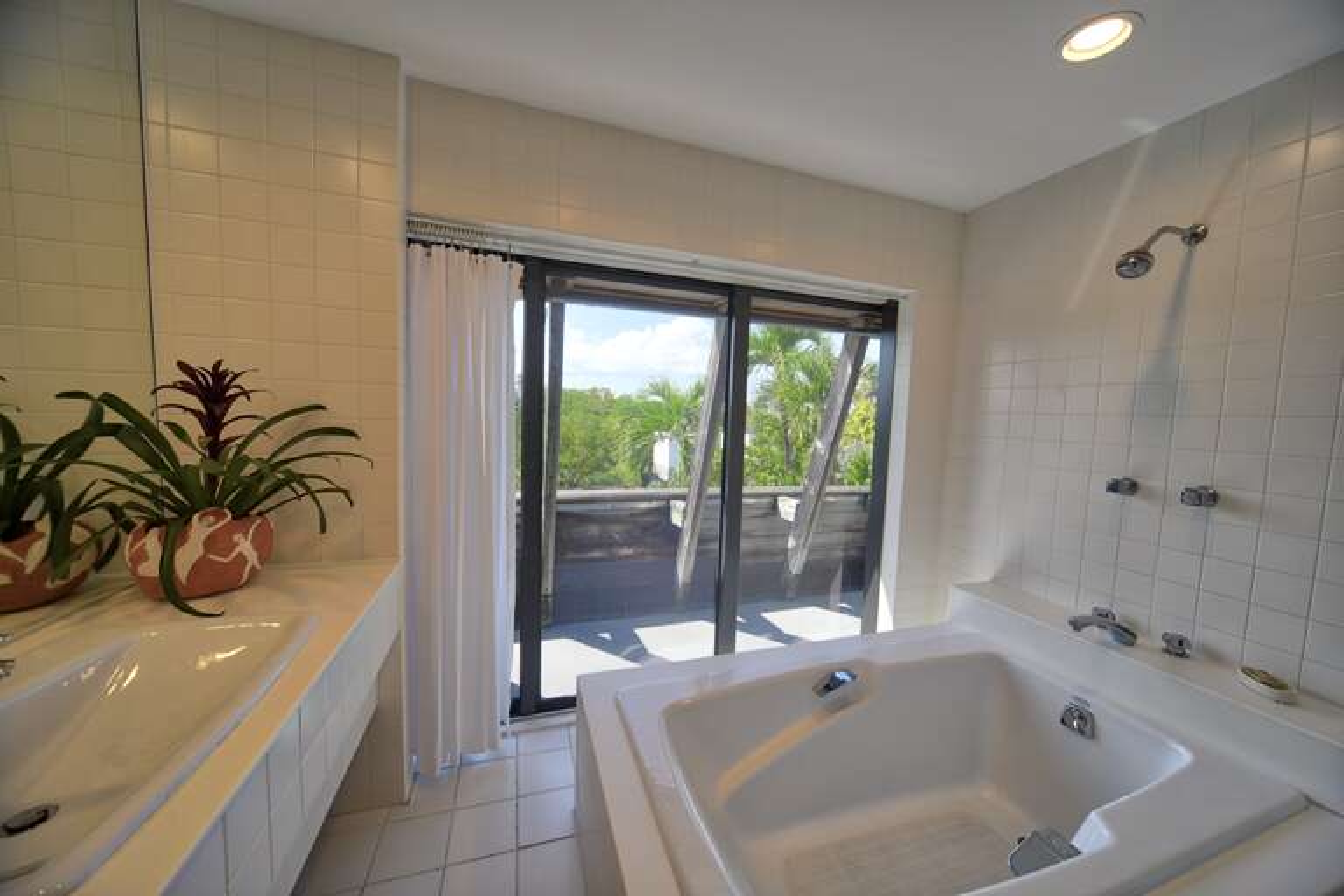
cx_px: 672
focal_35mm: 12
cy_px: 448
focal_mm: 12
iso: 1250
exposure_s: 1/500
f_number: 7.1
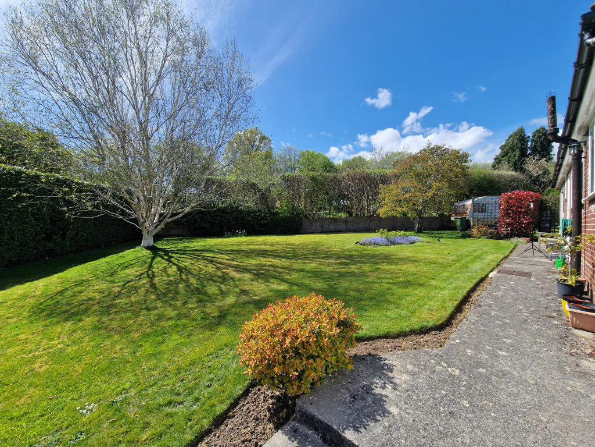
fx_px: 223
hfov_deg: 106.2
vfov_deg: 89.9
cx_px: 298
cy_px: 224
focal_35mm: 13
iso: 50
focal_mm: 2.2
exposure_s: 1/1892
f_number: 2.2
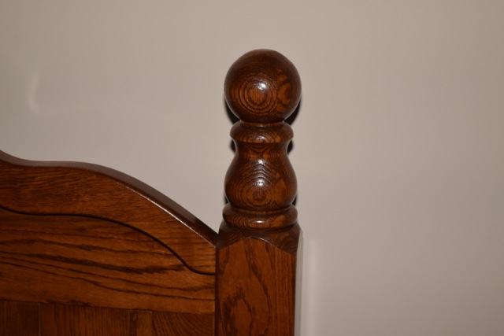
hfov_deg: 27.0
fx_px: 1050
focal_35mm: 75
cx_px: 252
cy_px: 168
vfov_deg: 18.2
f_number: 5.6
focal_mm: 50
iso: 100
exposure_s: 1/100
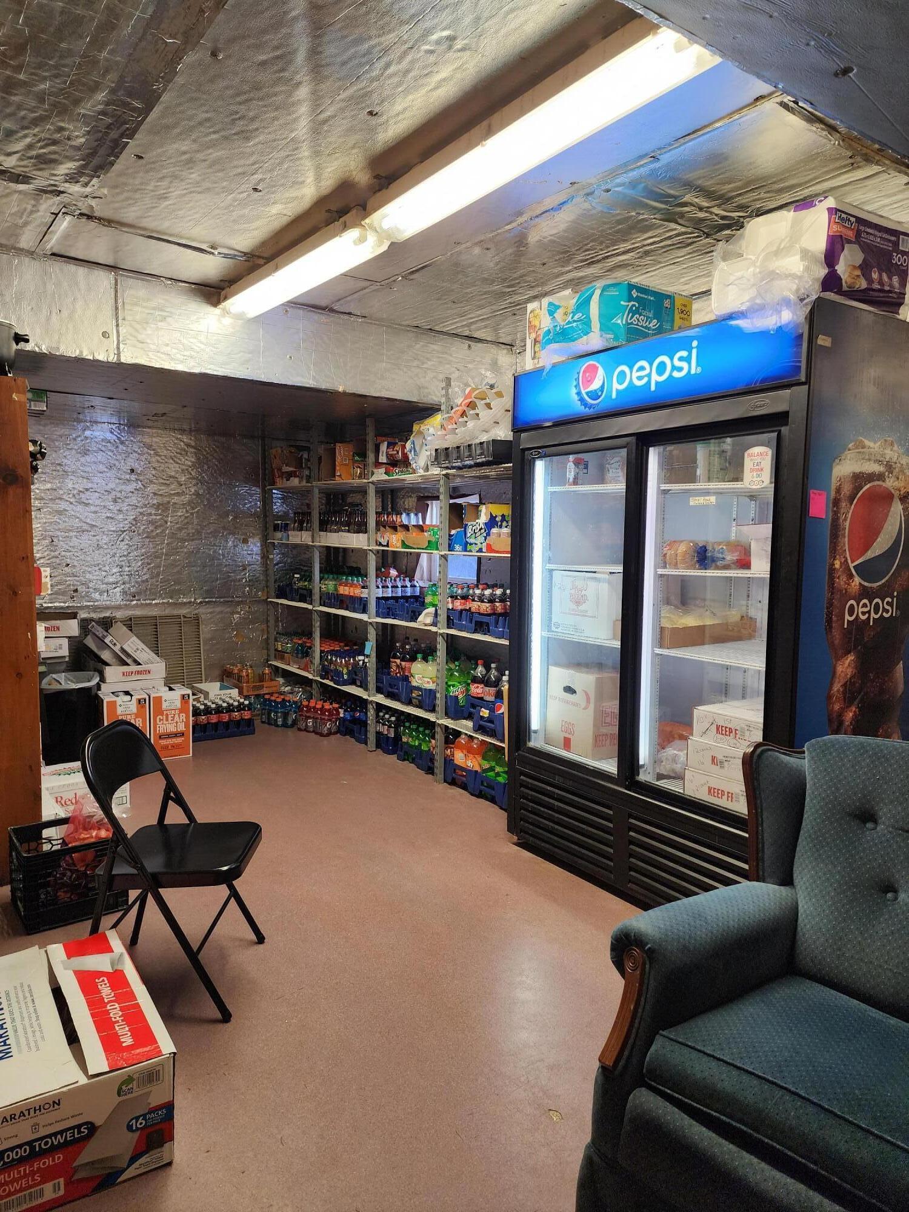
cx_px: 454
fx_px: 805
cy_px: 606
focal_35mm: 23
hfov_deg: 58.9
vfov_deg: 73.9
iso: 400
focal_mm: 6.4
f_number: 1.8
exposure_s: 1/120
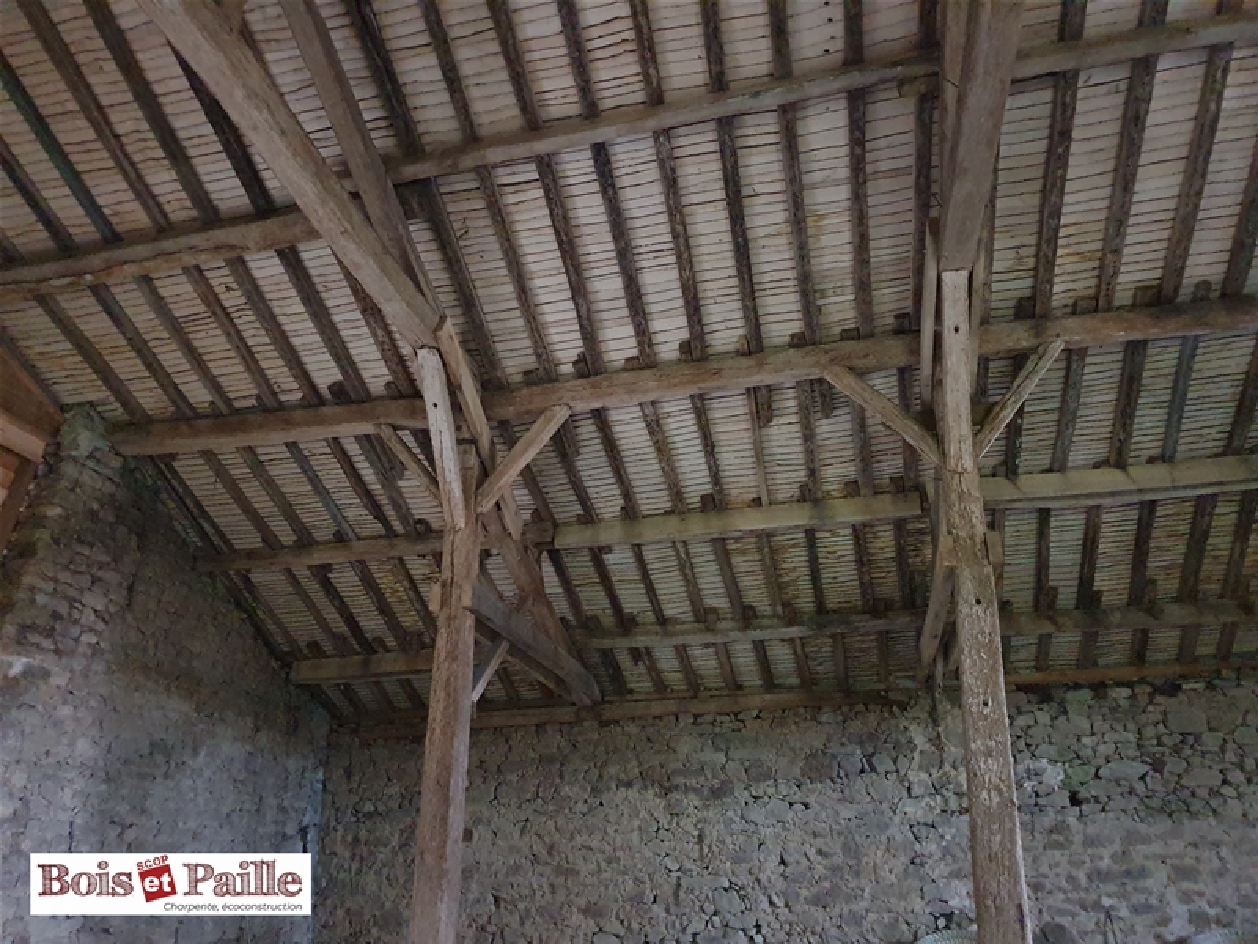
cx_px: 629
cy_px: 472
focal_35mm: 26
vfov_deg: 53.1
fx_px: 945
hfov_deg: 67.3
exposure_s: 1/10
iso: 1000
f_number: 1.5
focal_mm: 4.32
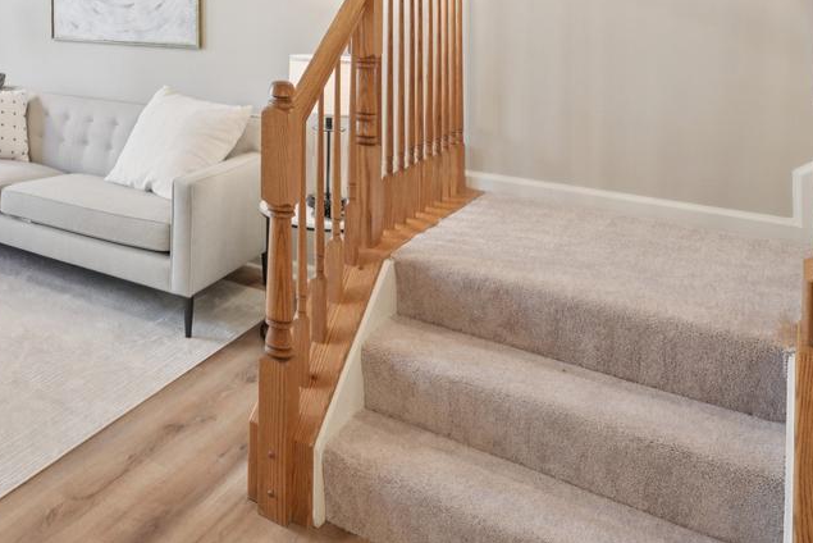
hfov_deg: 46.7
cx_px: 1
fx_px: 768
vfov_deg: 35.1
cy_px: -8
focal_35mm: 34
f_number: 8
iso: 400
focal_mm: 15
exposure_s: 1/15
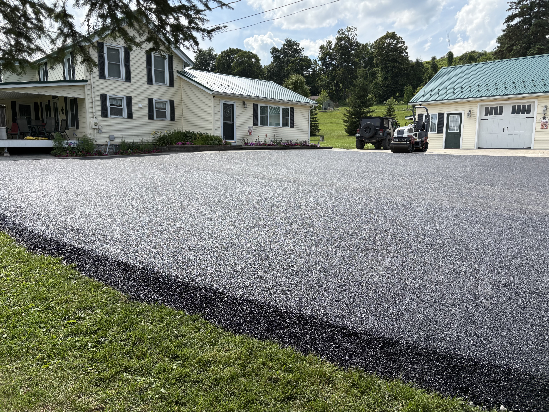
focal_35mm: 26
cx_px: 274
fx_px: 412
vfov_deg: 53.1
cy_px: 206
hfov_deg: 67.3
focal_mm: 5.96
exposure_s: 1/2538
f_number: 1.6
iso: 64
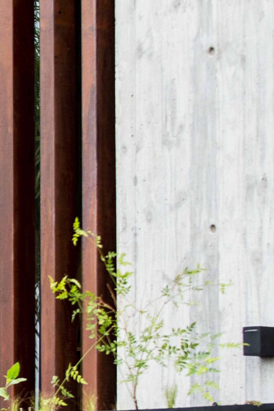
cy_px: 304
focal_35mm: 339
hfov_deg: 4.0
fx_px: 3868
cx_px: -359
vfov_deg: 6.1
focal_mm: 70
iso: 320
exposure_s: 1/250
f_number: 4.5
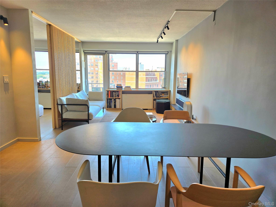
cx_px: 138
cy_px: 104
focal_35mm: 23
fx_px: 183
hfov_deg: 73.9
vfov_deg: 58.9
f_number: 1.8
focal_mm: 5.4
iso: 40
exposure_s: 1/120
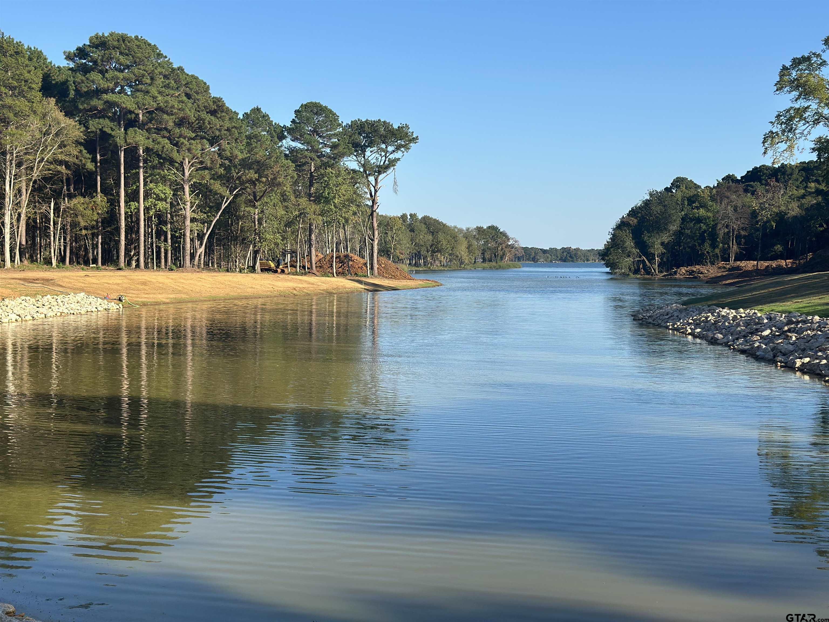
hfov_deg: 39.7
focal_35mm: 48
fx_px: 1150
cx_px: 414
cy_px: 311
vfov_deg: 30.3
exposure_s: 1/4016
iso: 80
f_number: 1.78
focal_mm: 6.86
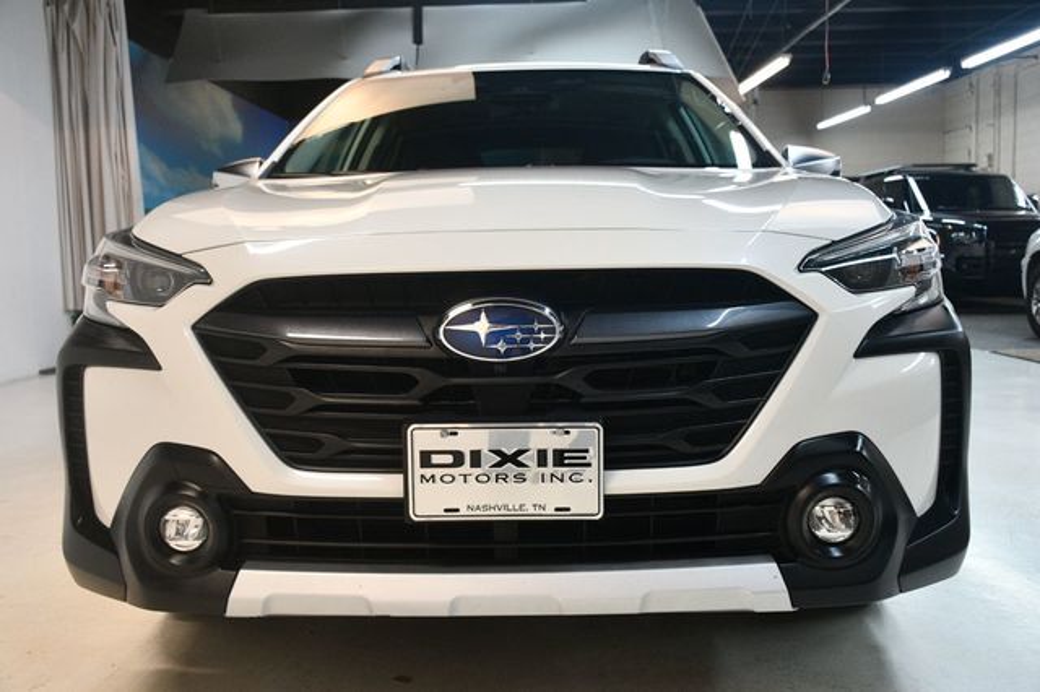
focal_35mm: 34
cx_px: 520
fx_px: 982
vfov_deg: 38.8
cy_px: 346
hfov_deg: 55.8
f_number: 3.8
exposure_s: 1/125
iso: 1400
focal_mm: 23
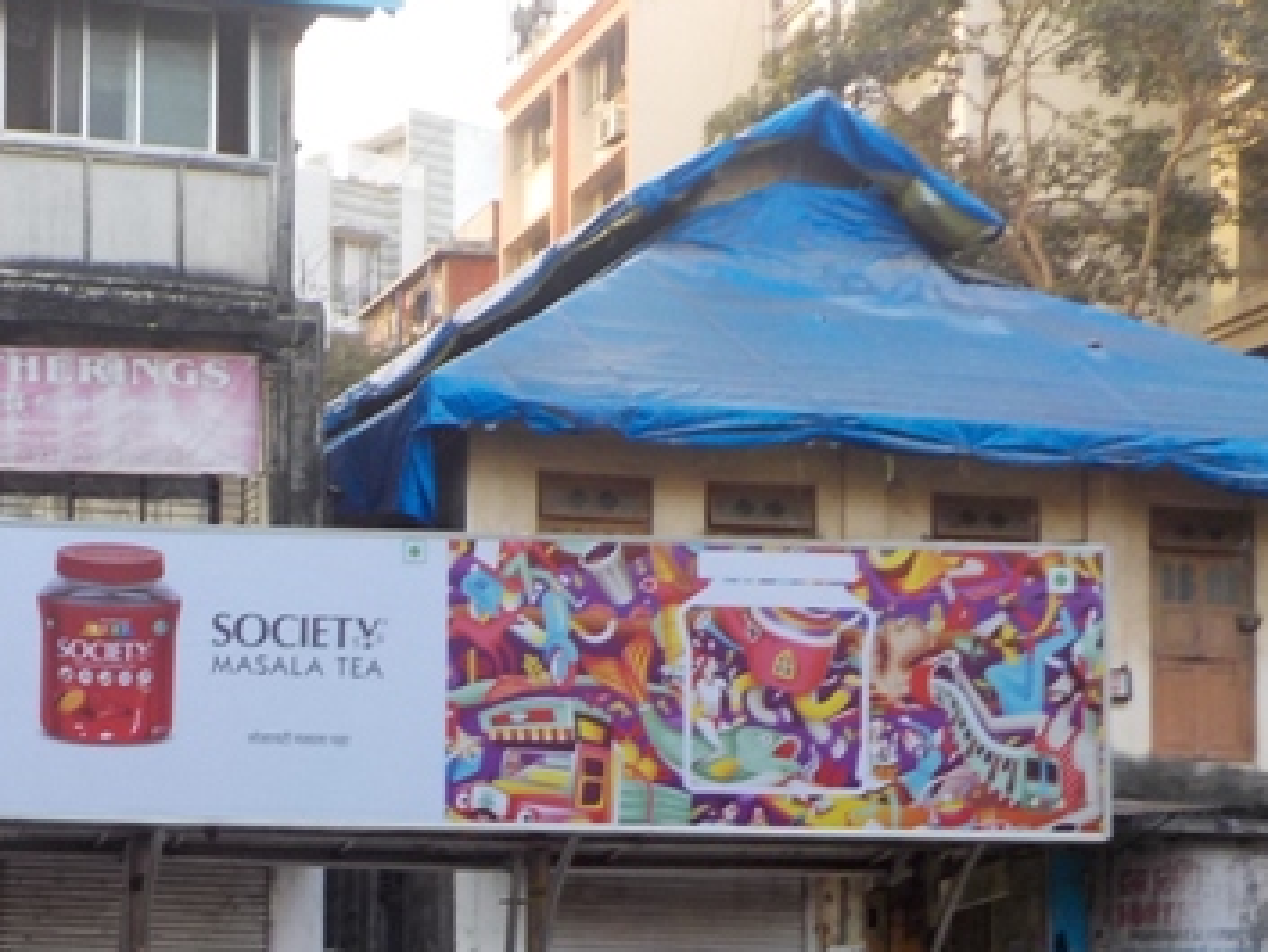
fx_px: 2492
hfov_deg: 26.9
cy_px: 859
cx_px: -7
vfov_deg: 21.2
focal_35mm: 68
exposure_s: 1/40
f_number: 3.3
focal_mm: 4.1
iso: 125
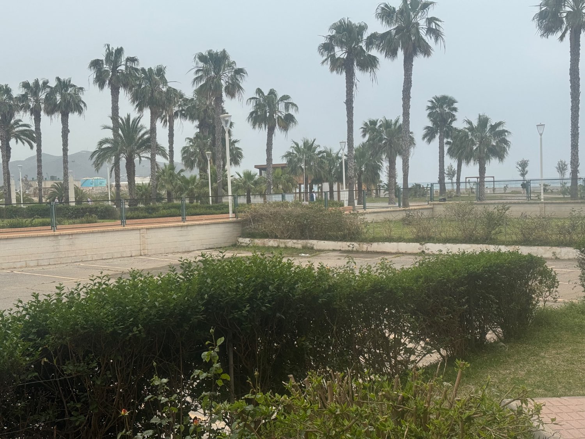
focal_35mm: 48
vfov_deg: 30.3
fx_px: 811
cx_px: 292
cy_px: 220
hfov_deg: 39.7
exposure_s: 1/2717
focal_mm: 6.76
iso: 64
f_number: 1.78
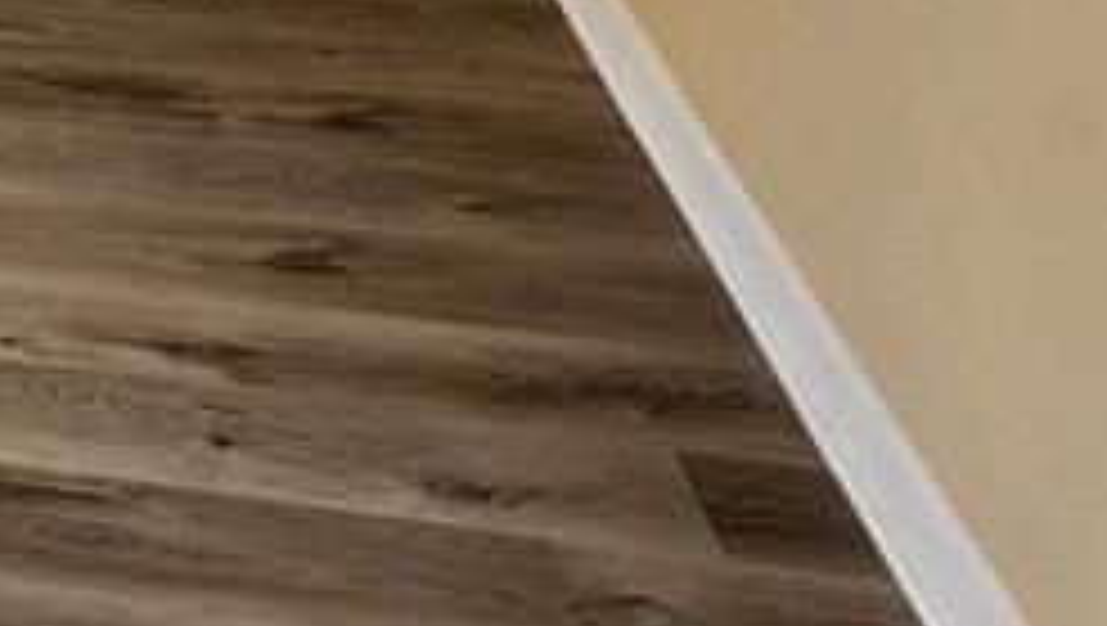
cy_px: -275
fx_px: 2028
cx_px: -724
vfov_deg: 16.2
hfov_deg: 22.4
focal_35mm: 69
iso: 100
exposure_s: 1/60
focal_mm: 2.2
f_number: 2.2
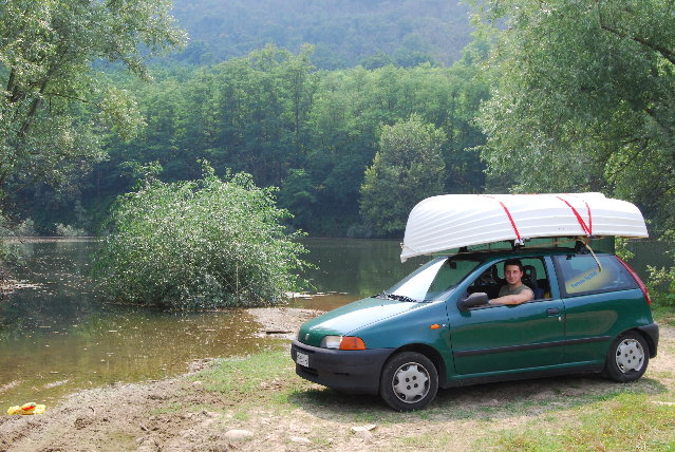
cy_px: 226
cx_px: 338
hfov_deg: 43.5
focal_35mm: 45
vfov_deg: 30.0
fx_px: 845
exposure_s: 1/50
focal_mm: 30
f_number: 18
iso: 200
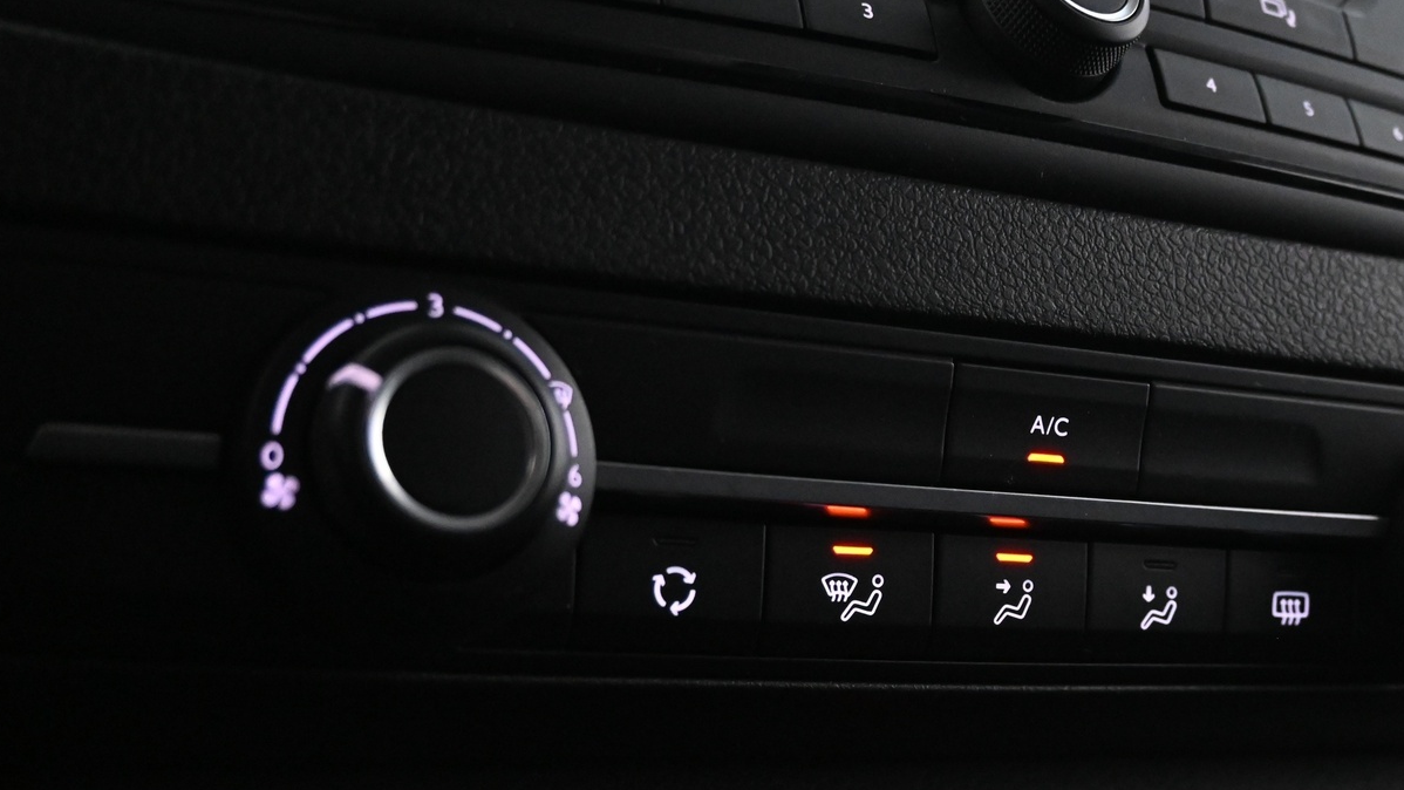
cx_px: 941
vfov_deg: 23.4
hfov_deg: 40.1
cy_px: 534
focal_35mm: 51
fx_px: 1899
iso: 5600
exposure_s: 1/40
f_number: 4.2
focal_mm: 24
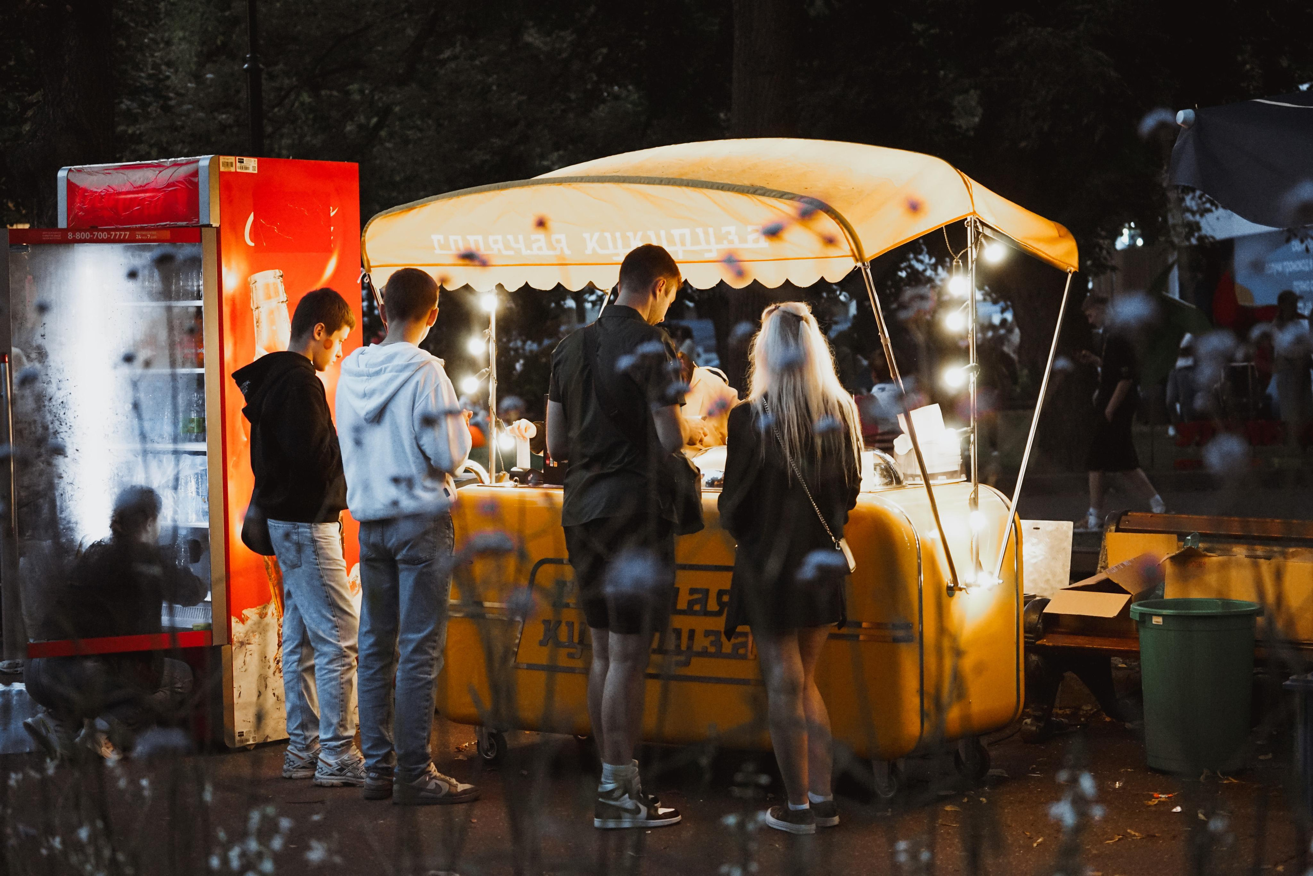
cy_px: 438
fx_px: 2699
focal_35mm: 74
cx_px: 656
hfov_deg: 27.3
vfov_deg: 18.4
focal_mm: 74
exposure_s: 1/400
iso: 6400
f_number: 4
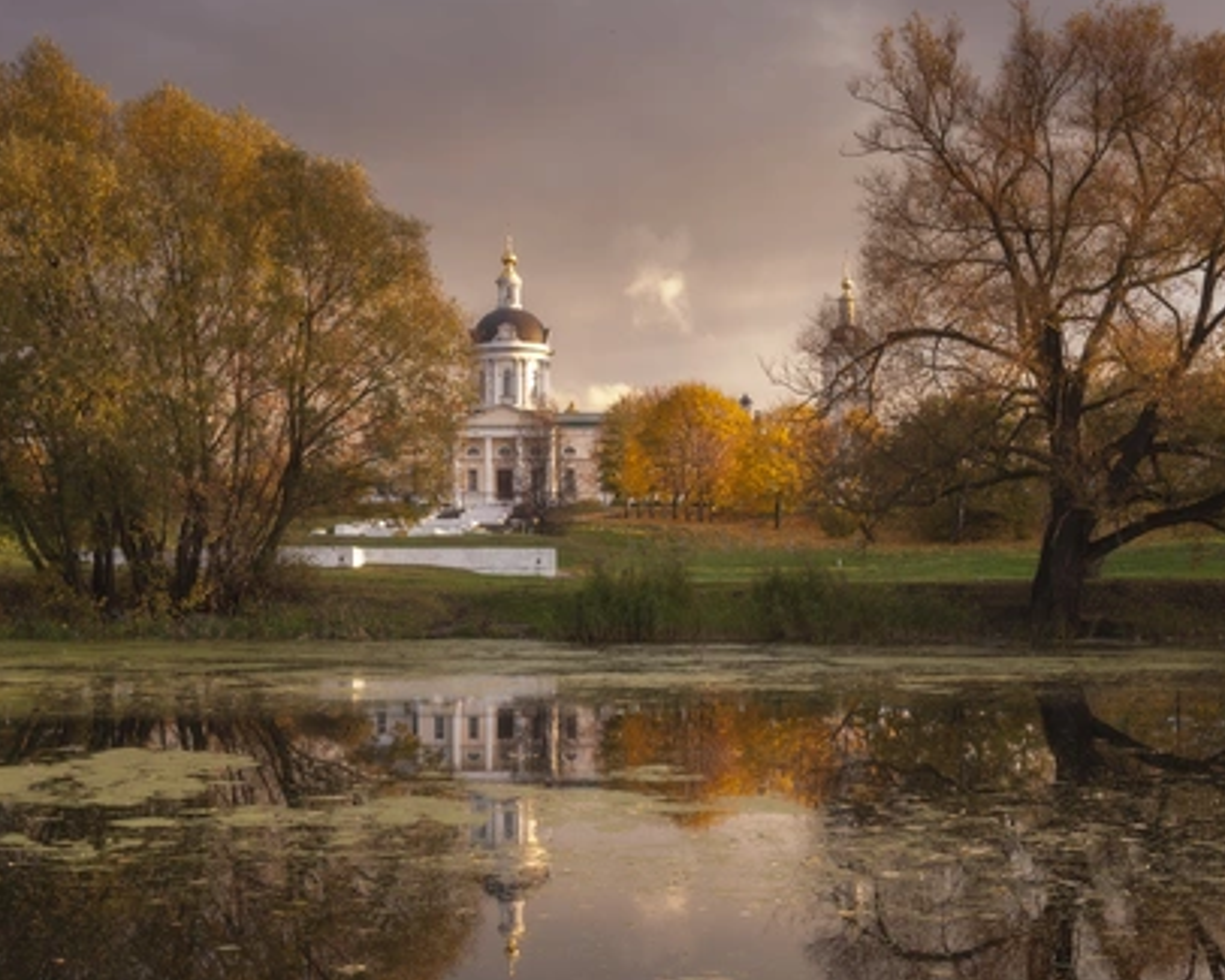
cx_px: 552
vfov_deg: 33.4
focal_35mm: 45
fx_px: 1632
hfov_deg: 41.1
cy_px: 495
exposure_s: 1/6
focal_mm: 26
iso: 100
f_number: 16
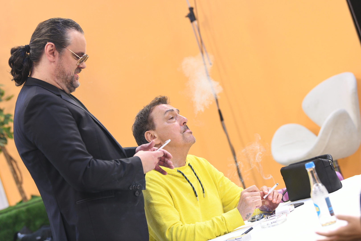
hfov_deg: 18.6
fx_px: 1103
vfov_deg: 12.5
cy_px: 120
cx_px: 180
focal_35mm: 110
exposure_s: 1/160
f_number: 4.5
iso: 1250
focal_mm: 110
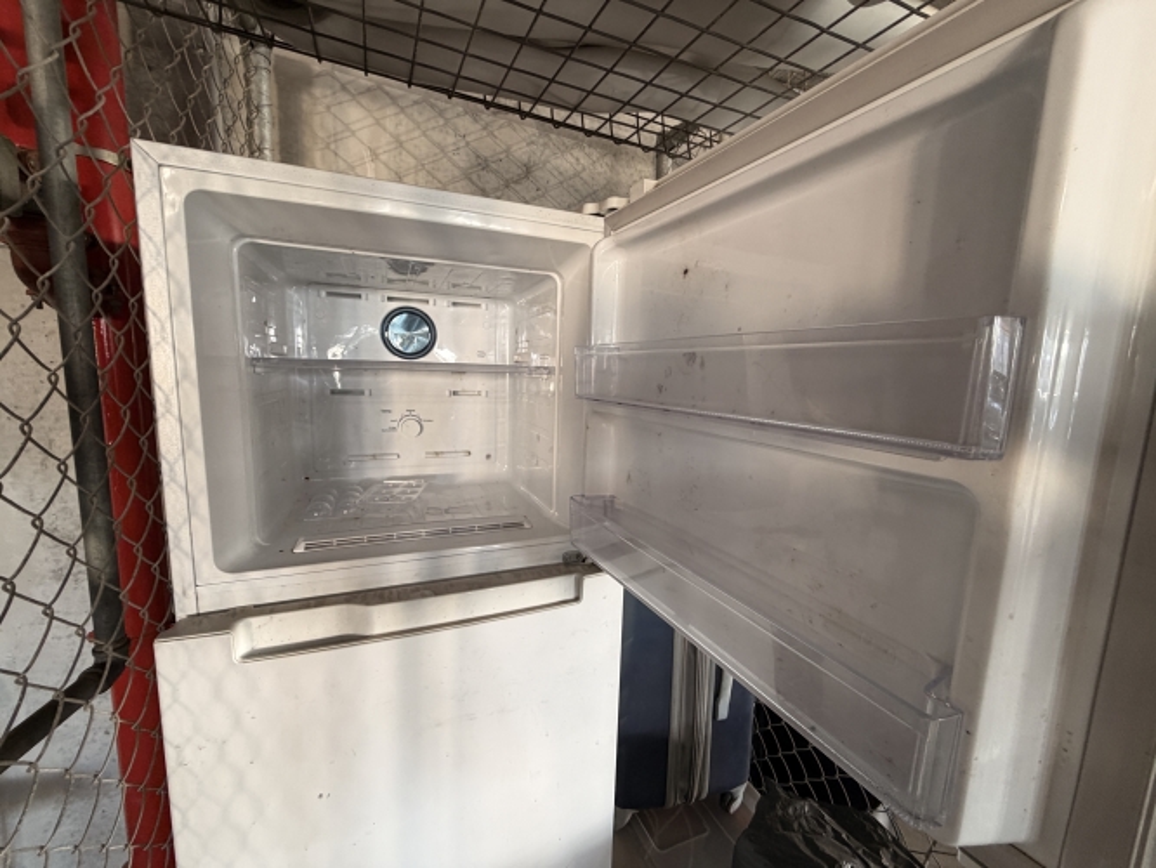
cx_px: 578
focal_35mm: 14
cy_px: 434
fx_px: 468
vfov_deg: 85.7
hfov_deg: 102.0
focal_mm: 2.22
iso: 200
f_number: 2.2
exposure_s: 1/50
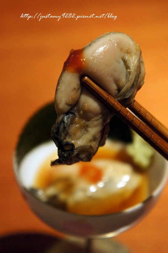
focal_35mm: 81
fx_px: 568
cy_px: 126
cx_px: 84
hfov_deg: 16.8
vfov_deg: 25.1
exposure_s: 1/20
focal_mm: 54
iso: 1600
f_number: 5.6
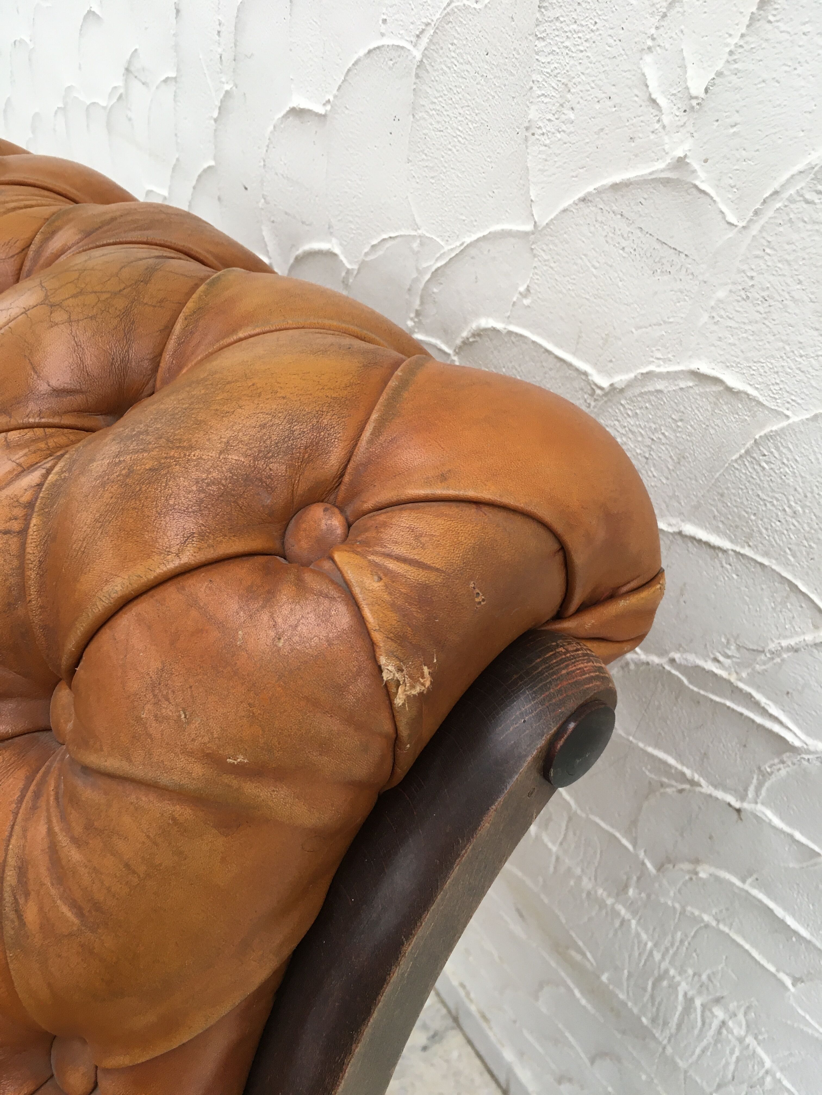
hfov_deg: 48.2
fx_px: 918
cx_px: 411
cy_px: 548
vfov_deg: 61.7
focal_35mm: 29
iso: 40
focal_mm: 4.15
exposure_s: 1/33
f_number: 2.2
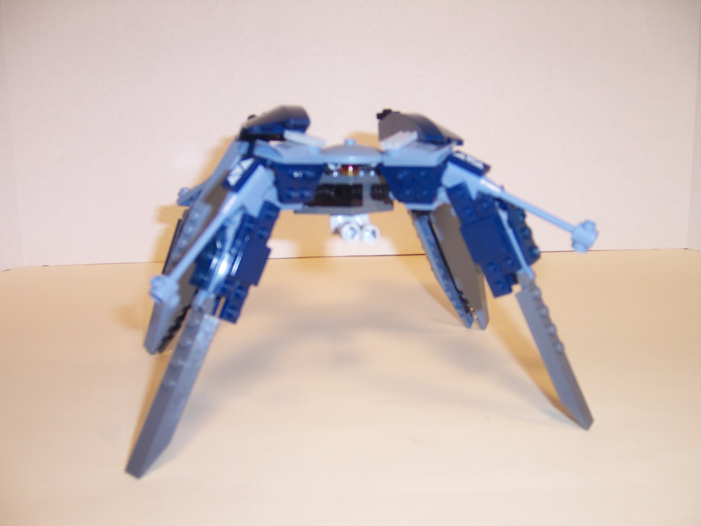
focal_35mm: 36
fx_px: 729
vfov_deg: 39.7
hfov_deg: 51.4
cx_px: 350
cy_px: 263
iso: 80
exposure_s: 1/200
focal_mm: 6.2
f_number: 2.8
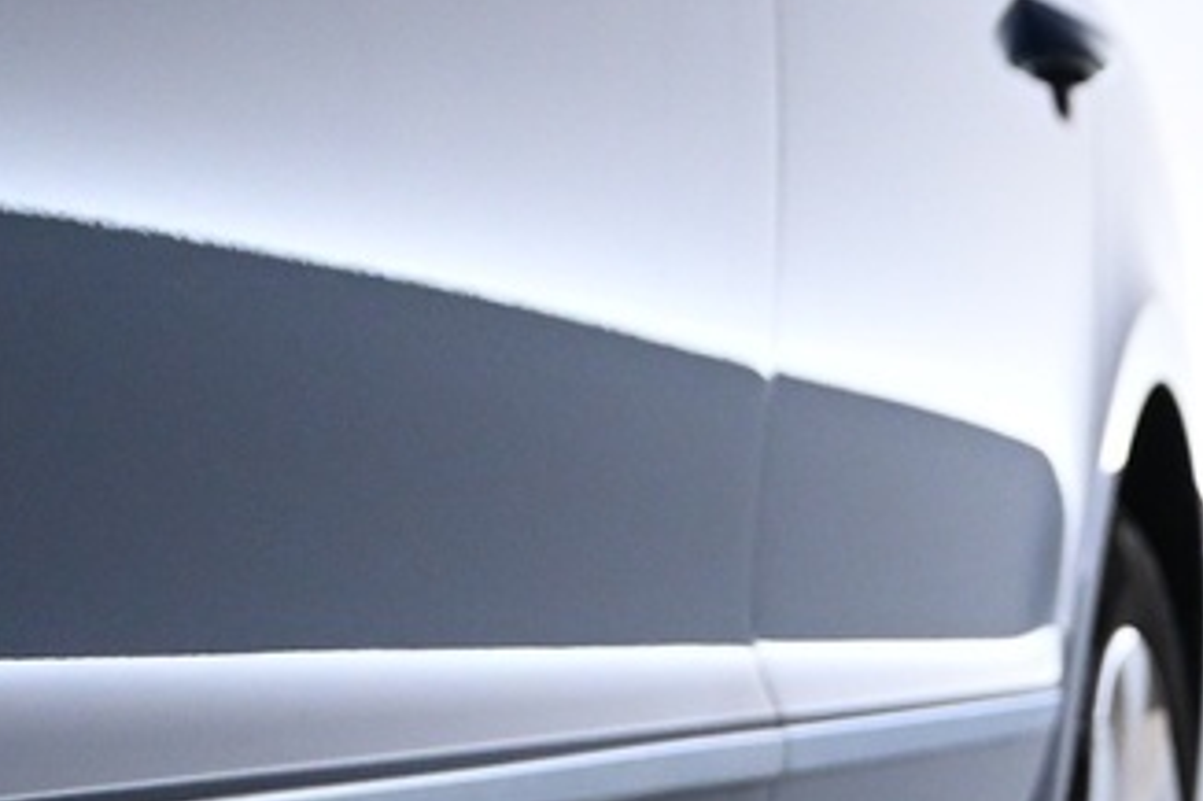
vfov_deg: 8.6
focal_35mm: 153
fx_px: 5101
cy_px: 1417
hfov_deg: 12.1
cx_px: 2354
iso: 1000
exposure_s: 1/50
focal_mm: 20.5
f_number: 3.8
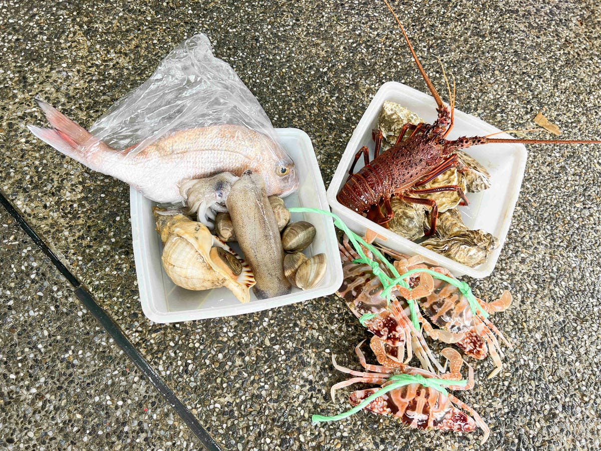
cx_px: 300
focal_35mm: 26
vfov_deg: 53.1
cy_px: 226
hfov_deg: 67.3
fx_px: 451
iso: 40
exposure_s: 1/191
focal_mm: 5.7
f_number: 1.5
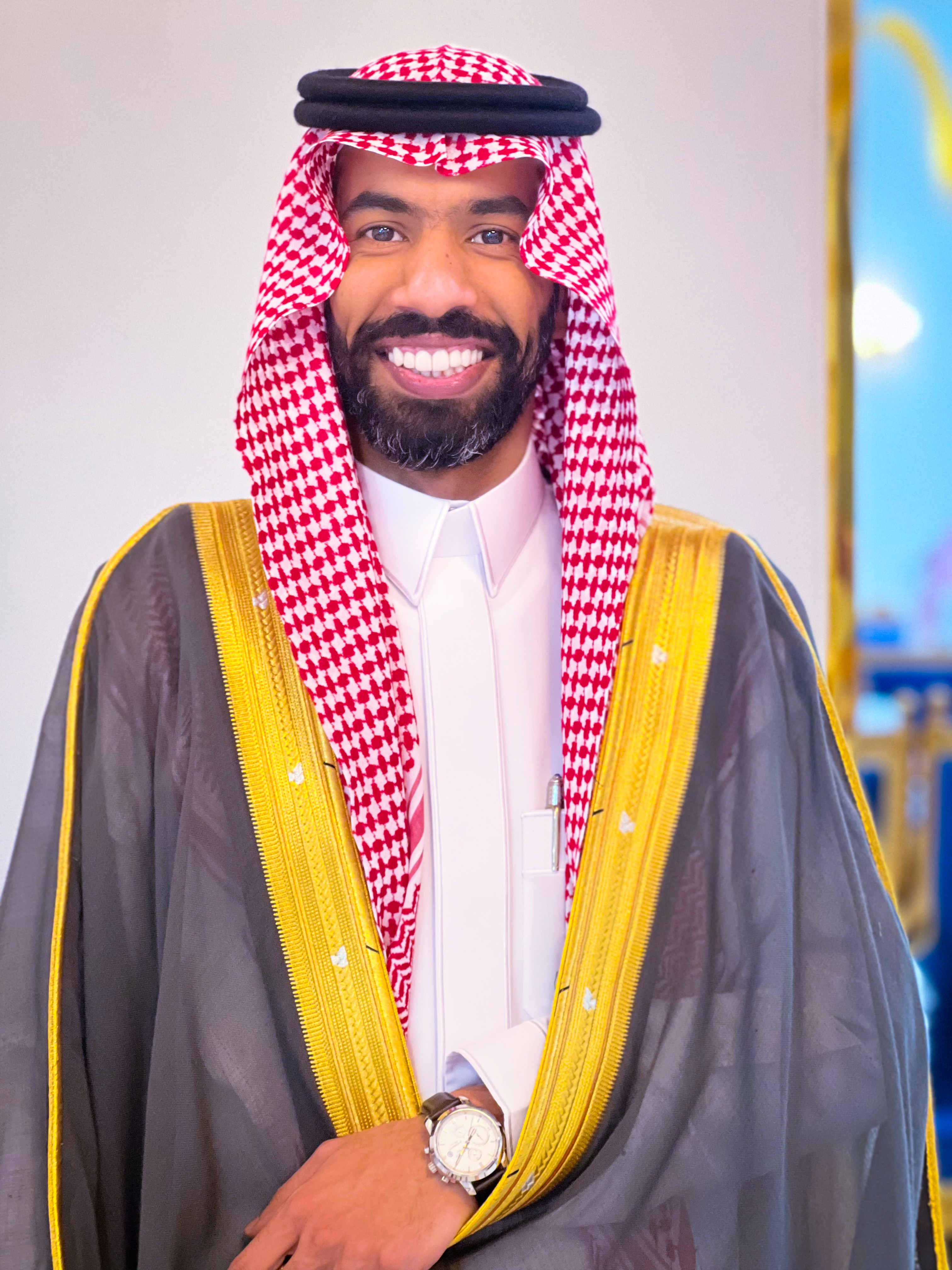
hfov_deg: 19.1
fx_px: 2824
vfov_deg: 25.3
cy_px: 635
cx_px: 476
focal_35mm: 77
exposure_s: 1/40
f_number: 2.8
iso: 400
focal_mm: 9
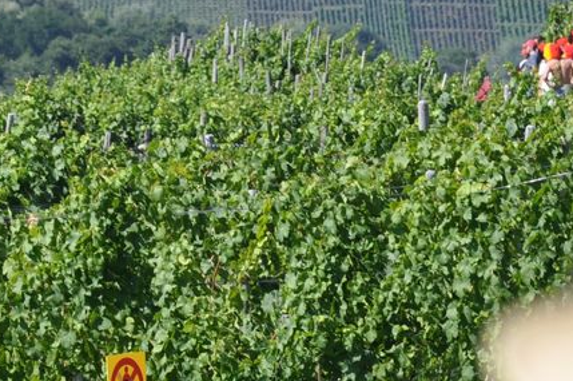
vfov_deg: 2.3
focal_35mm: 587
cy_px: 408
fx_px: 9330
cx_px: 325
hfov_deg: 3.5
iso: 200
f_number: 6.3
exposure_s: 1/640
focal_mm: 105
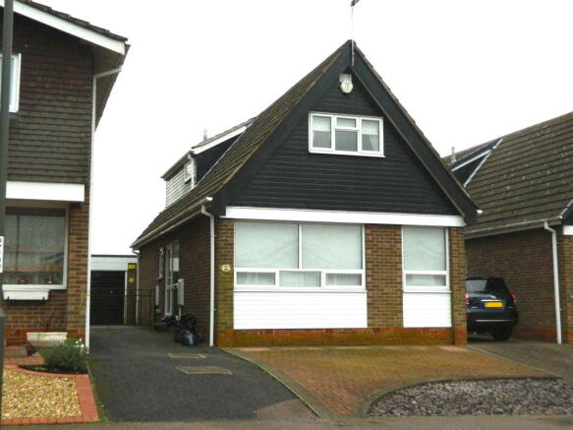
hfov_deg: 40.4
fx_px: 778
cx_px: 286
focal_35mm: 47
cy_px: 215
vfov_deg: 30.9
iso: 400
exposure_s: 1/800
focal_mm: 8.4
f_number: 3.6
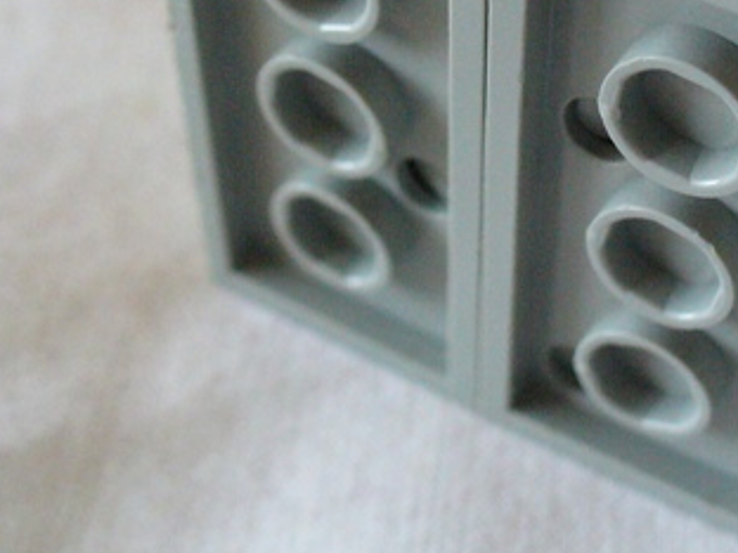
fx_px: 1620
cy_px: 78
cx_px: 572
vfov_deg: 19.1
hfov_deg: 25.3
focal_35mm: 76
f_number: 2.8
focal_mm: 6.1
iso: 400
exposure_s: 1/640
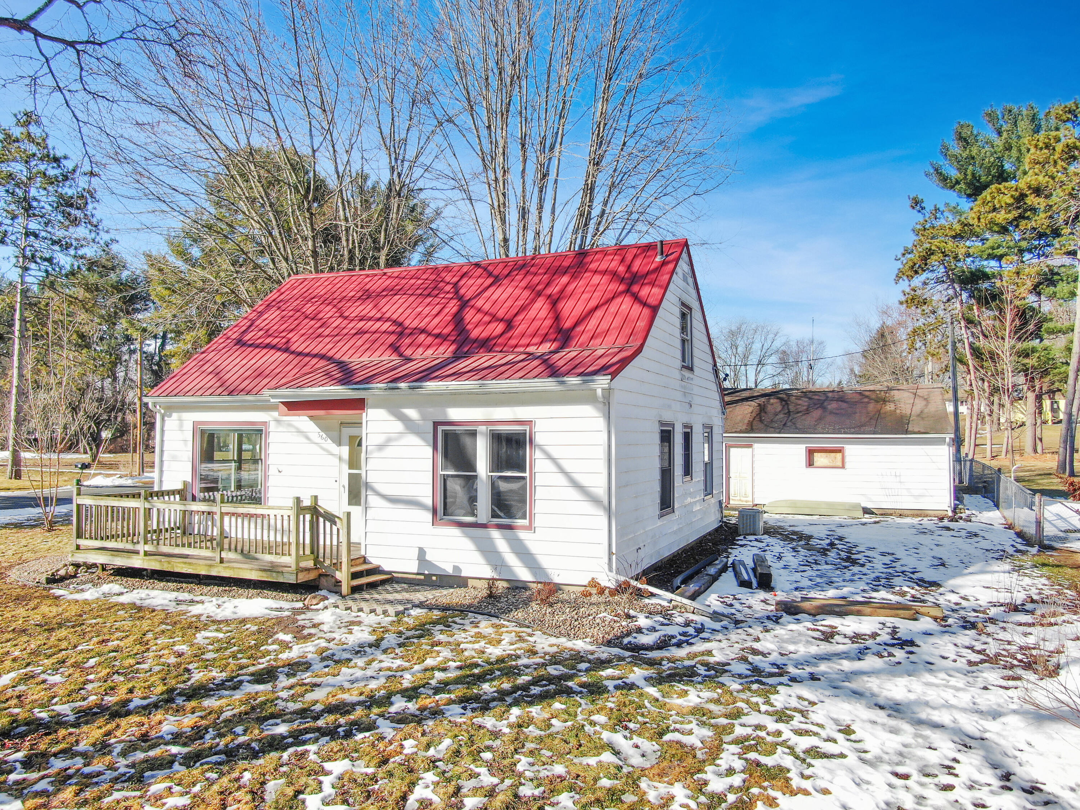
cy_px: 405
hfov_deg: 71.6
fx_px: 749
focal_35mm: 24
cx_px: 540
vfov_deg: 56.8
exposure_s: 1/800
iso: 100
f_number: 2.8
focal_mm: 4.39
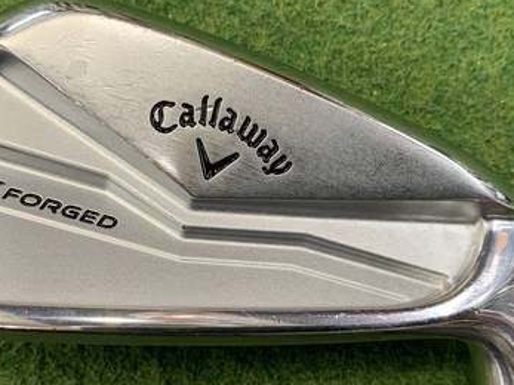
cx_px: 210
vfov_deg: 30.2
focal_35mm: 48
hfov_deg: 39.5
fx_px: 712
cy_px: 231
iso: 125
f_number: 1.8
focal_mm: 4.25
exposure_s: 1/60
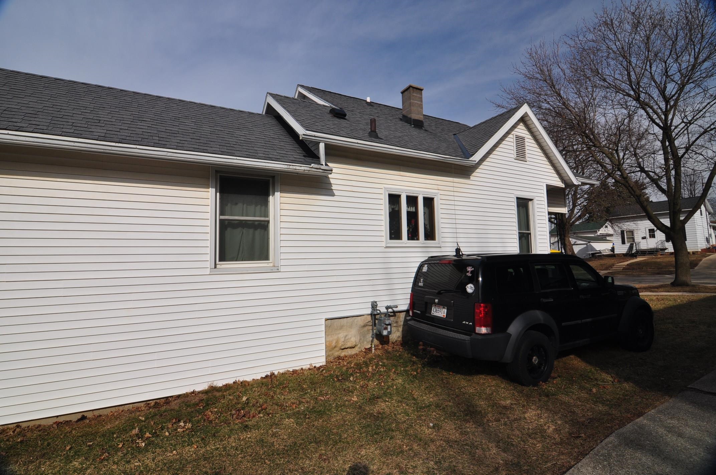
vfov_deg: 71.9
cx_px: 358
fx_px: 328
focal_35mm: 16
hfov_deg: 95.0
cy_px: 238
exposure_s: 1/250
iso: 250
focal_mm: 11
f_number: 10
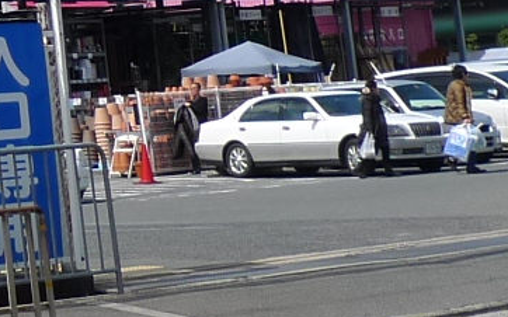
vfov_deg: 8.7
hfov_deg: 13.0
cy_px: -282
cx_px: -434
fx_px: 1993
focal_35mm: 144
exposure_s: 1/800
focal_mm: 5.1
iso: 80
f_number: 4
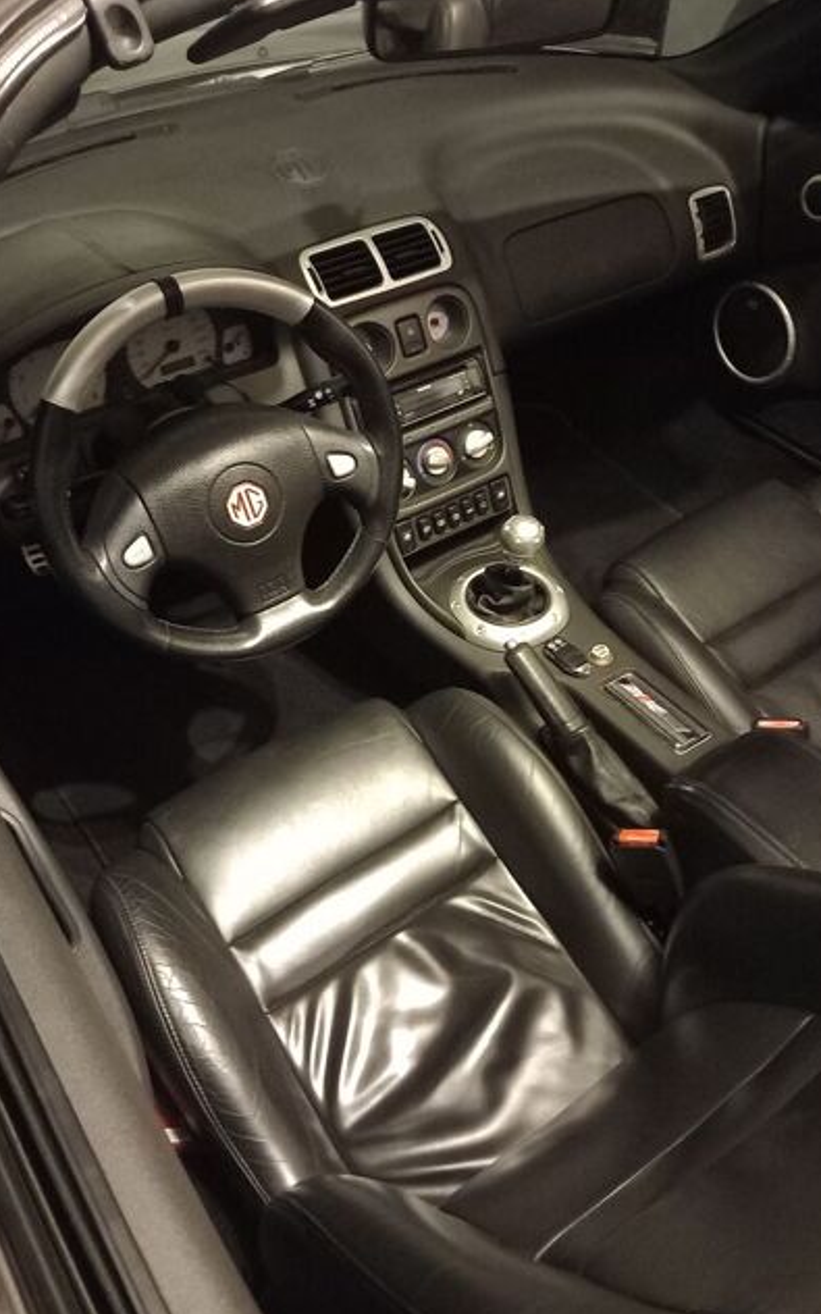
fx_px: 1038
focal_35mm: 29
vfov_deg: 64.6
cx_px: 420
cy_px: 659
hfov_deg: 43.1
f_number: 1.8
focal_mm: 4
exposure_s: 1/10
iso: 2000
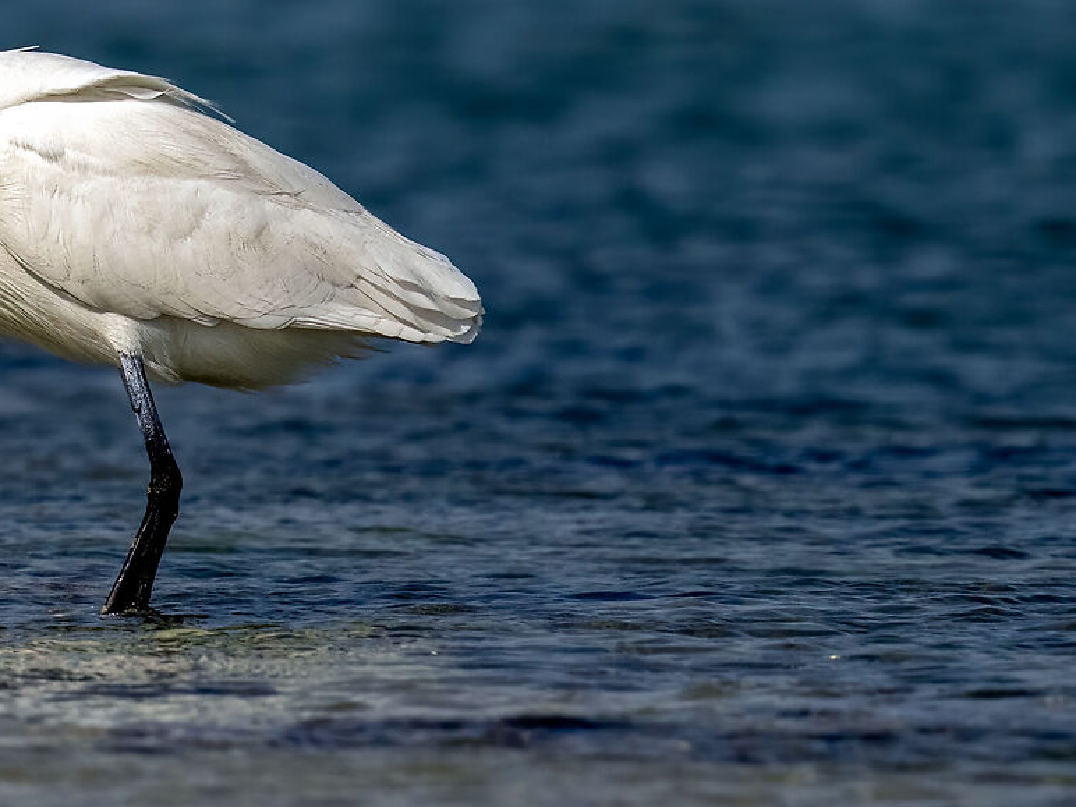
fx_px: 55205
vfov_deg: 0.8
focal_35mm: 1776
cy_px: -91
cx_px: -553
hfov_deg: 1.1
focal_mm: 594
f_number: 8
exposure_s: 1/5000
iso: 1000
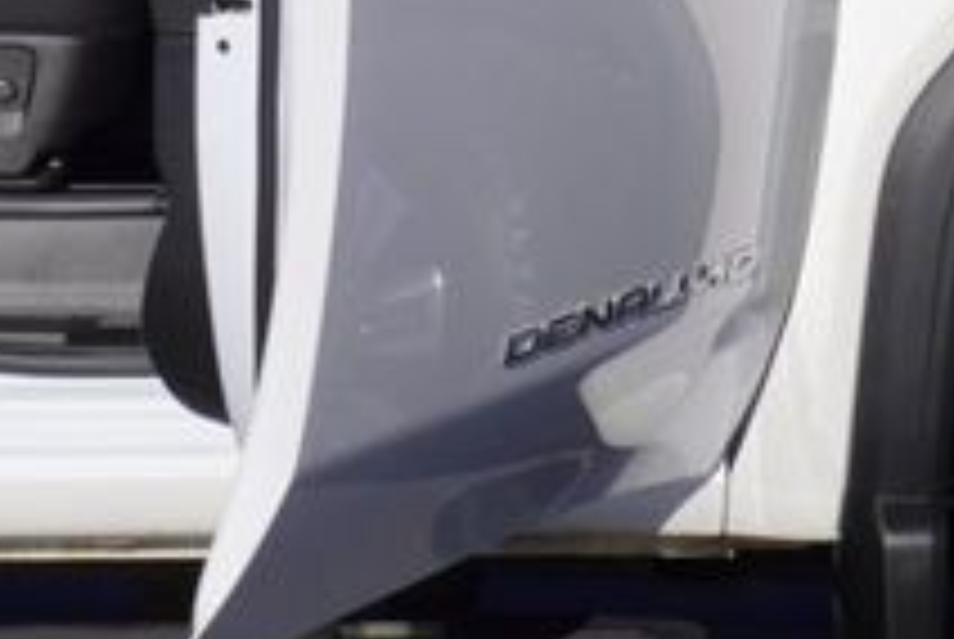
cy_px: 0
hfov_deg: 10.9
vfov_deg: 7.3
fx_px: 4989
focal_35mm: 188
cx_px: 288
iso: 100
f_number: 11
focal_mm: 26
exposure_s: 1/250
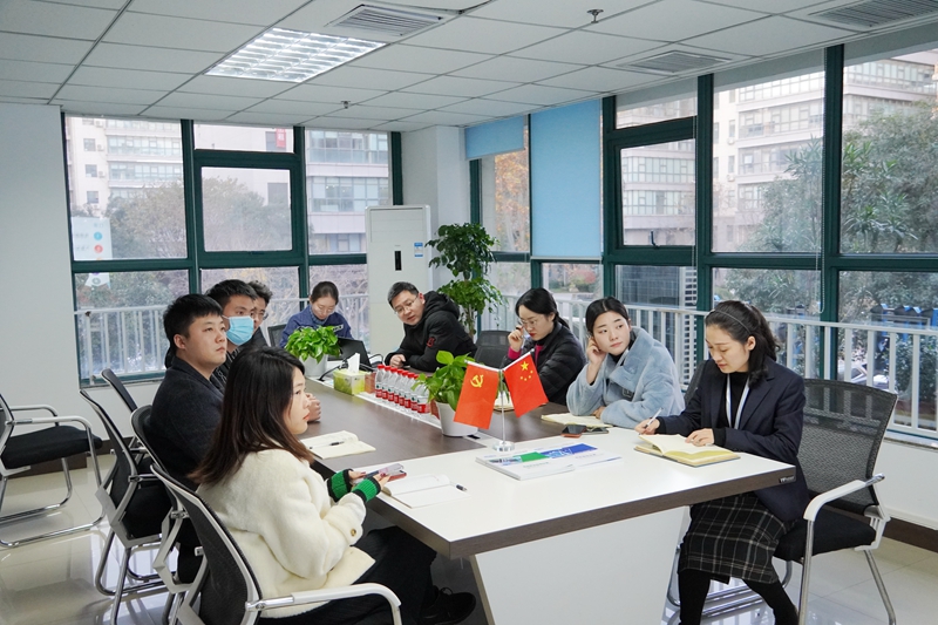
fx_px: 860
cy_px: 312
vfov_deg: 40.0
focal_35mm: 33
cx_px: 469
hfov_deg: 57.2
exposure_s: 1/160
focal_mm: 22
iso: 2000
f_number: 4
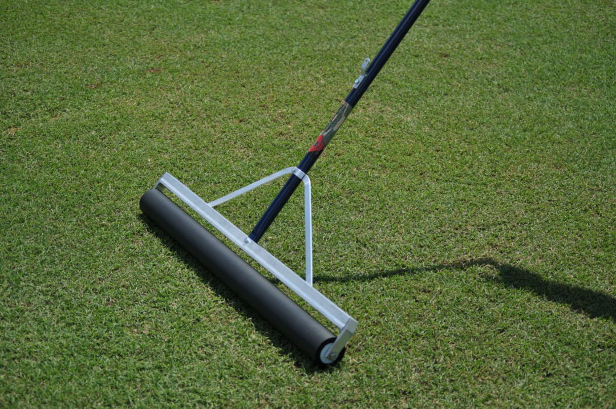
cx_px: 308
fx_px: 1410
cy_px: 204
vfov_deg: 16.5
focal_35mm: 82
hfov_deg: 24.6
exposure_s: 1/2000
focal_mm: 55
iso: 200
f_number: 4
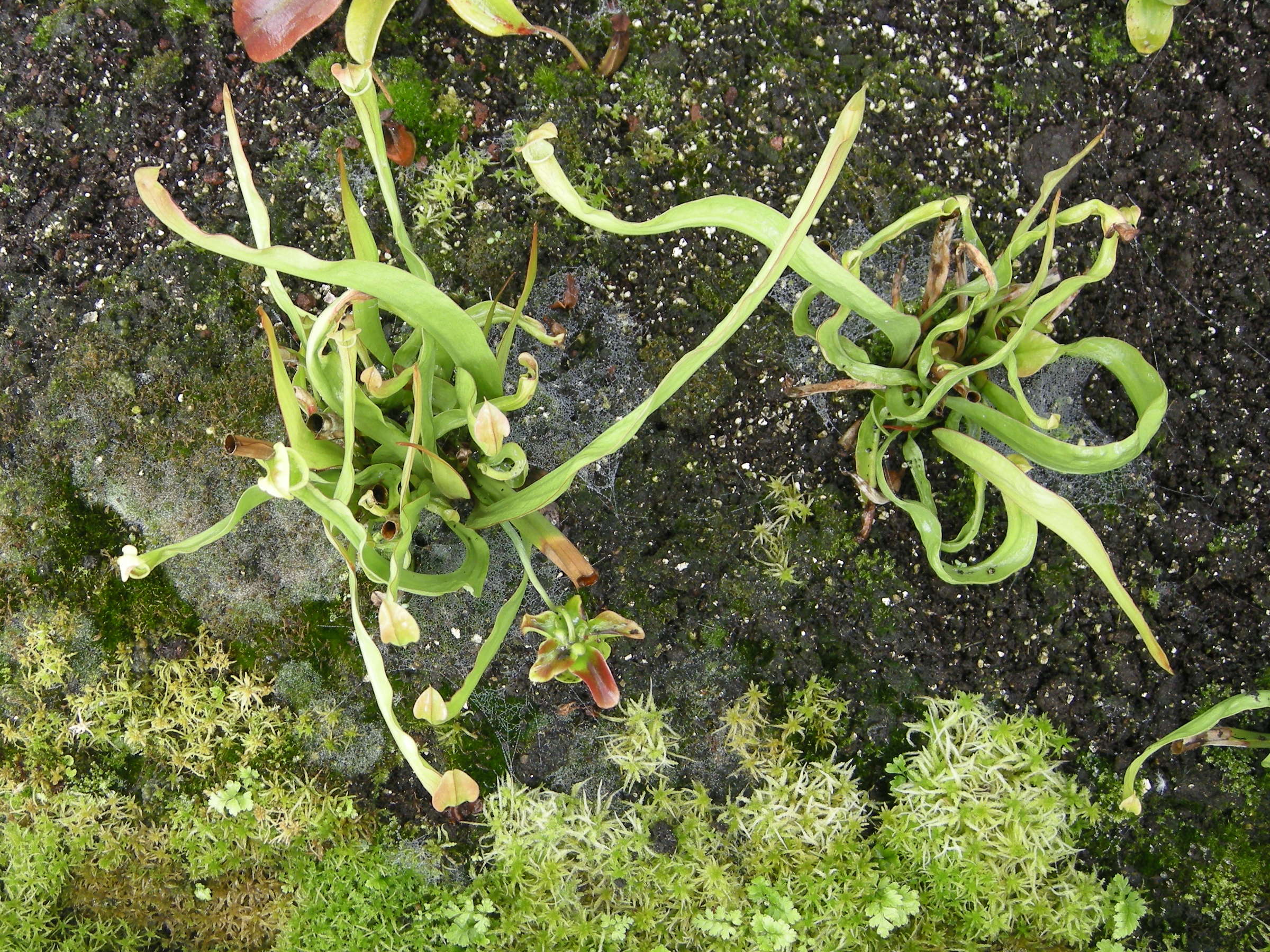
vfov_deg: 40.7
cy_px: 476
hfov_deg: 52.6
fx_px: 1284
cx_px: 635
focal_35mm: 35
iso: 79
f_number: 2.7
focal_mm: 7.5
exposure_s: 1/60
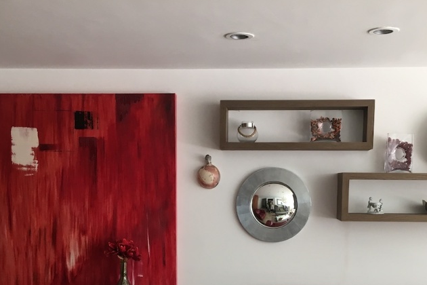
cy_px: 256
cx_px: 232
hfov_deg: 40.3
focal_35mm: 49
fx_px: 581
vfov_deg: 26.6
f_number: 2.2
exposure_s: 1/30
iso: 25
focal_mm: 4.15
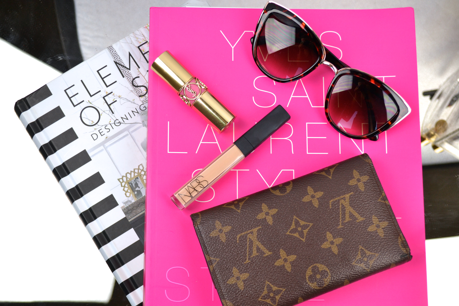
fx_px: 669
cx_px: 230
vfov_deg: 25.8
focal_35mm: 52
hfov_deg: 37.9
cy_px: 153
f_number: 5.6
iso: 400
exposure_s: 1/160
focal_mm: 35
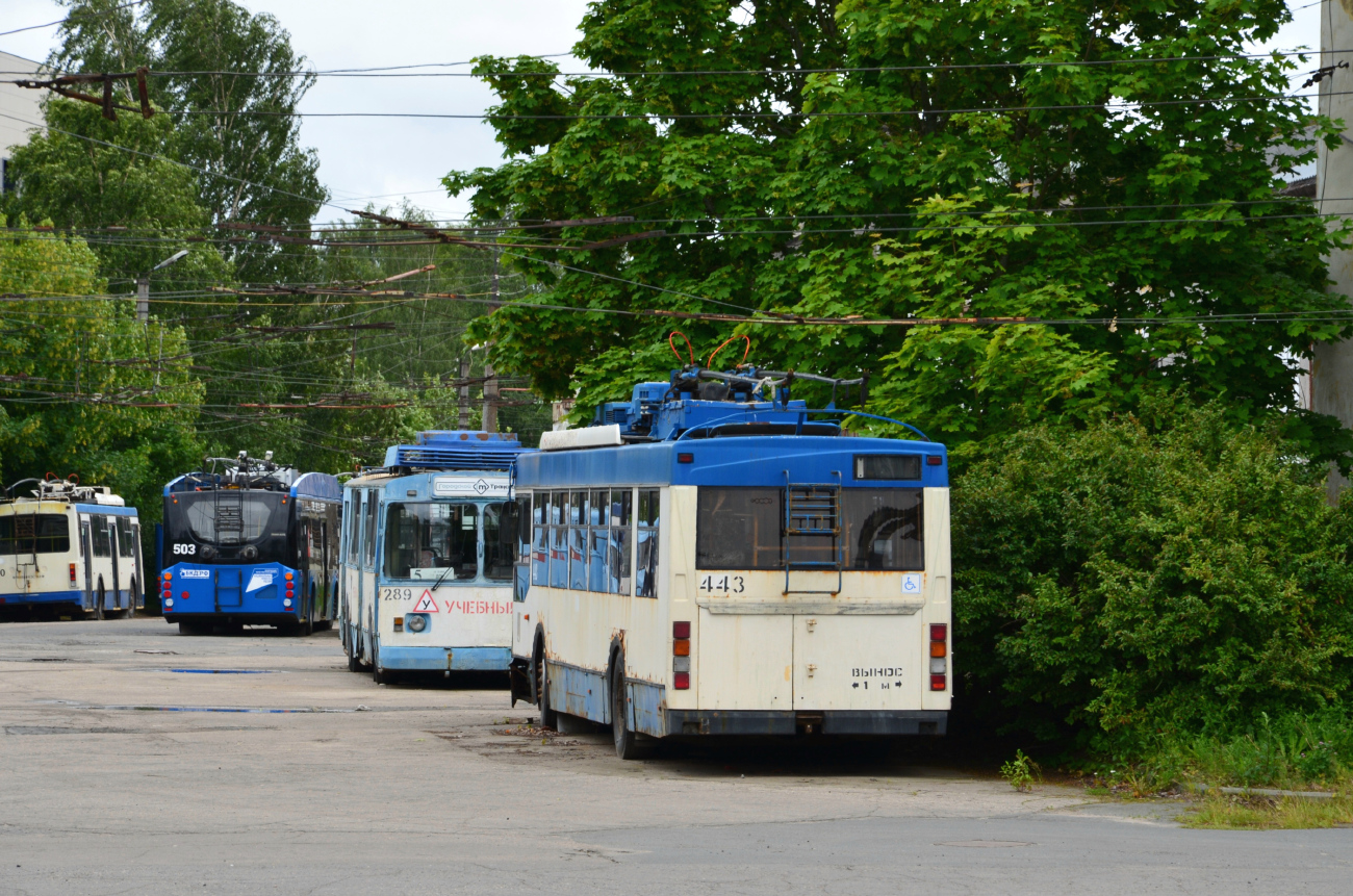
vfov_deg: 8.7
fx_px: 5907
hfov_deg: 13.1
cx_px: 676
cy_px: 448
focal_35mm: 158
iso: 200
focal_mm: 105
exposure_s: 1/125
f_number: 11
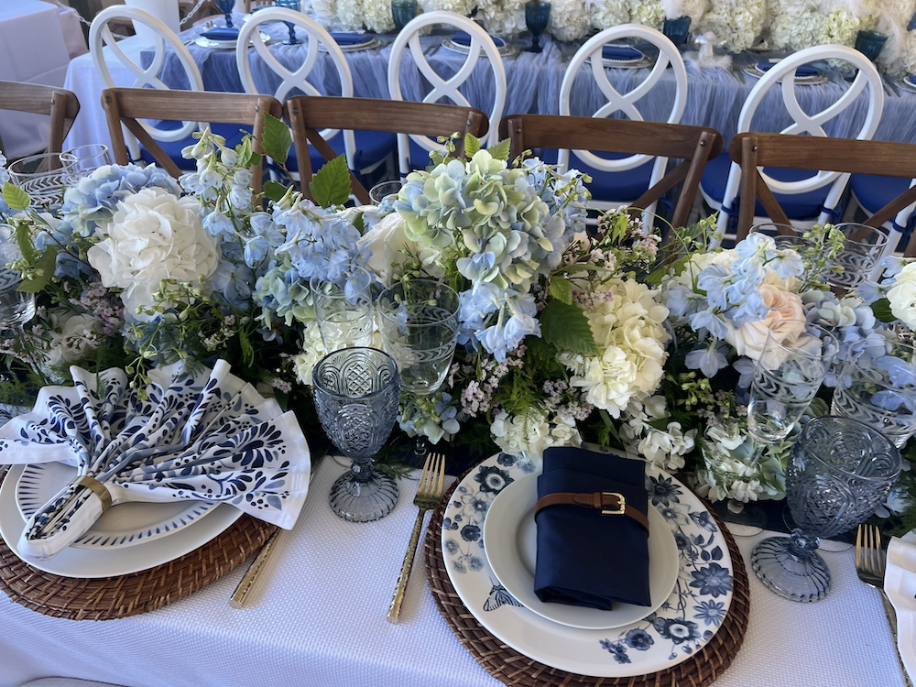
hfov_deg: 67.3
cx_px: 458
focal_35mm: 26
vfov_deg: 53.1
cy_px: 344
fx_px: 688
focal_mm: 5.7
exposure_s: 1/174
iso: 40
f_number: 1.5
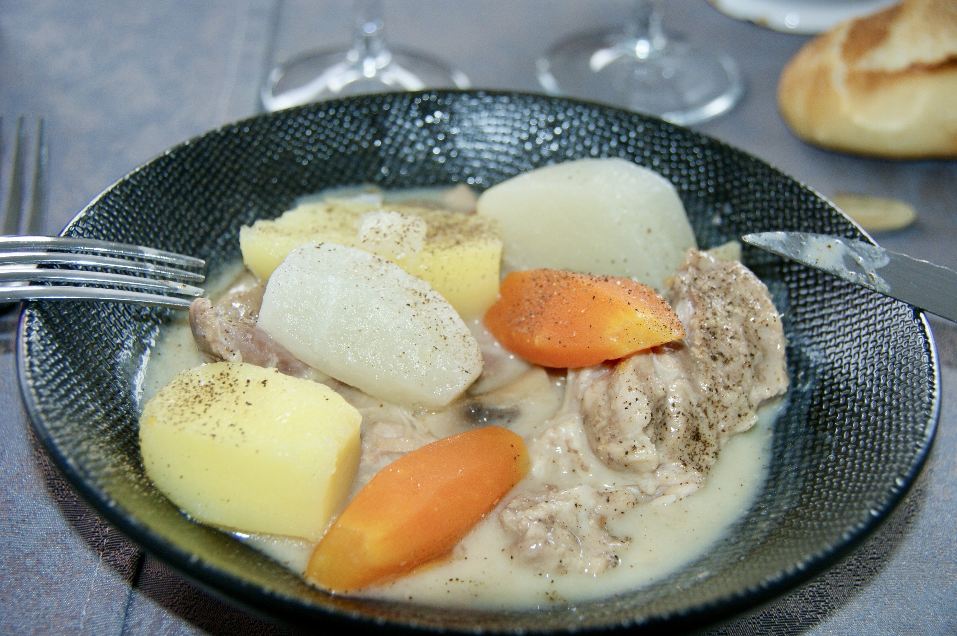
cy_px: 318
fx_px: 1593
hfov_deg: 33.4
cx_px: 478
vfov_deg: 22.6
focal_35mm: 60
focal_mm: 40
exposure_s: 1/80
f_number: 5.6
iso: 400
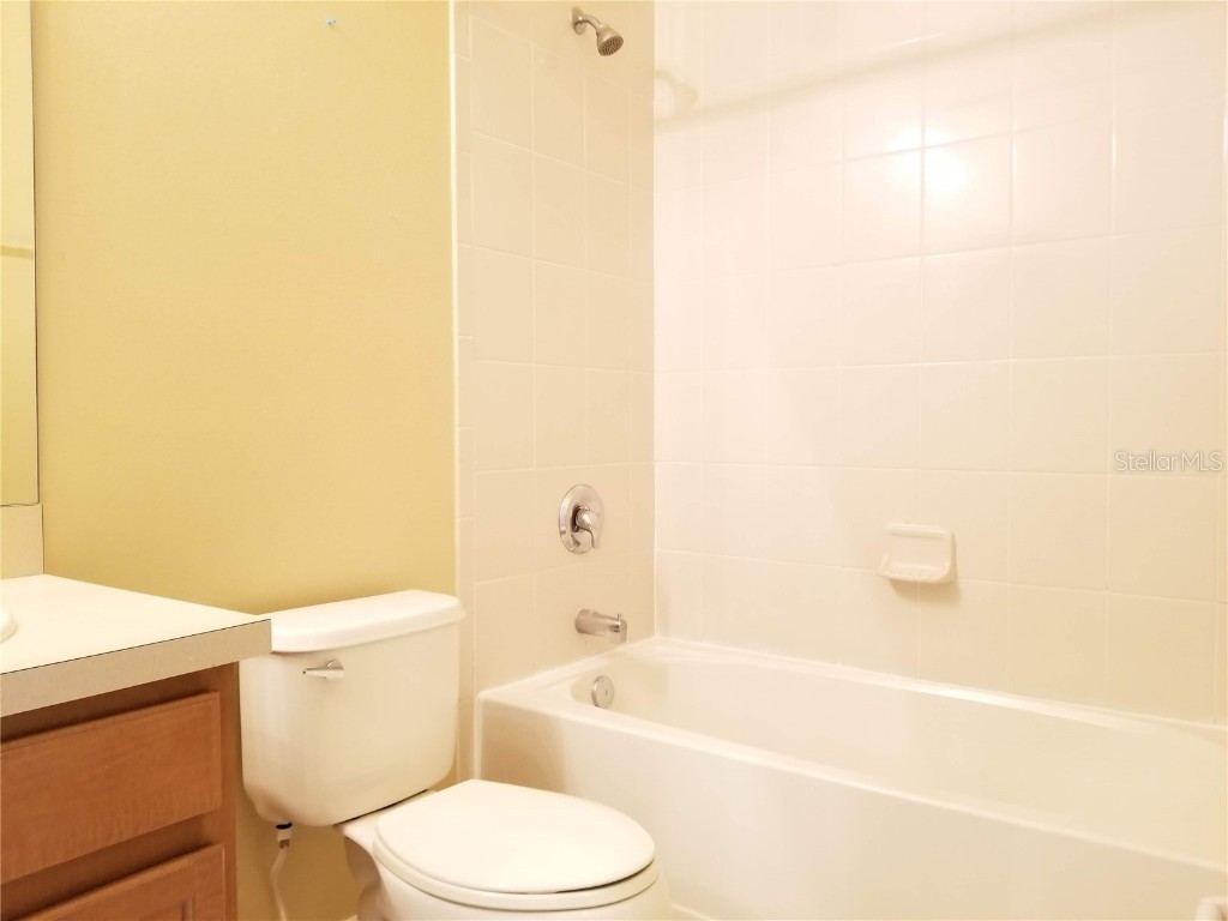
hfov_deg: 67.3
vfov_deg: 53.1
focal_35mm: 26
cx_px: 614
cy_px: 460
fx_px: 922
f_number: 1.7
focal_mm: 4.3
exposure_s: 1/20
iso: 250
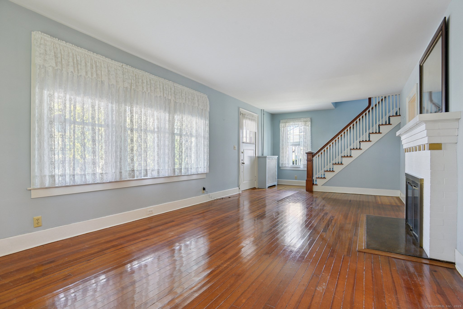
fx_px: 219
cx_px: 232
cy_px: 154
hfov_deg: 93.3
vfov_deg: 70.4
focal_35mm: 17
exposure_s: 1/10
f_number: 11
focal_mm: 17
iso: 400
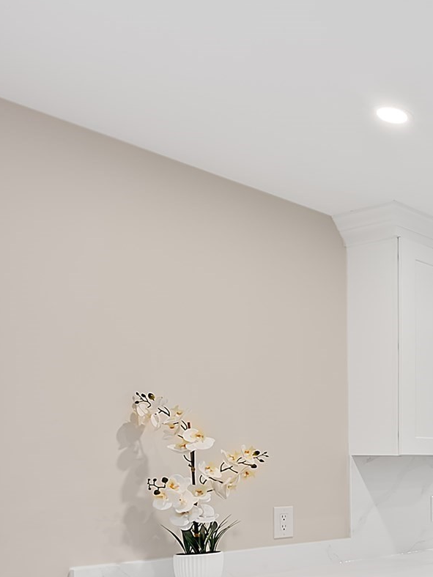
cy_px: 481
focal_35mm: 40
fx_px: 667
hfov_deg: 25.1
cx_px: 684
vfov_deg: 44.0
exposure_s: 1
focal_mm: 16
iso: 160
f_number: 8
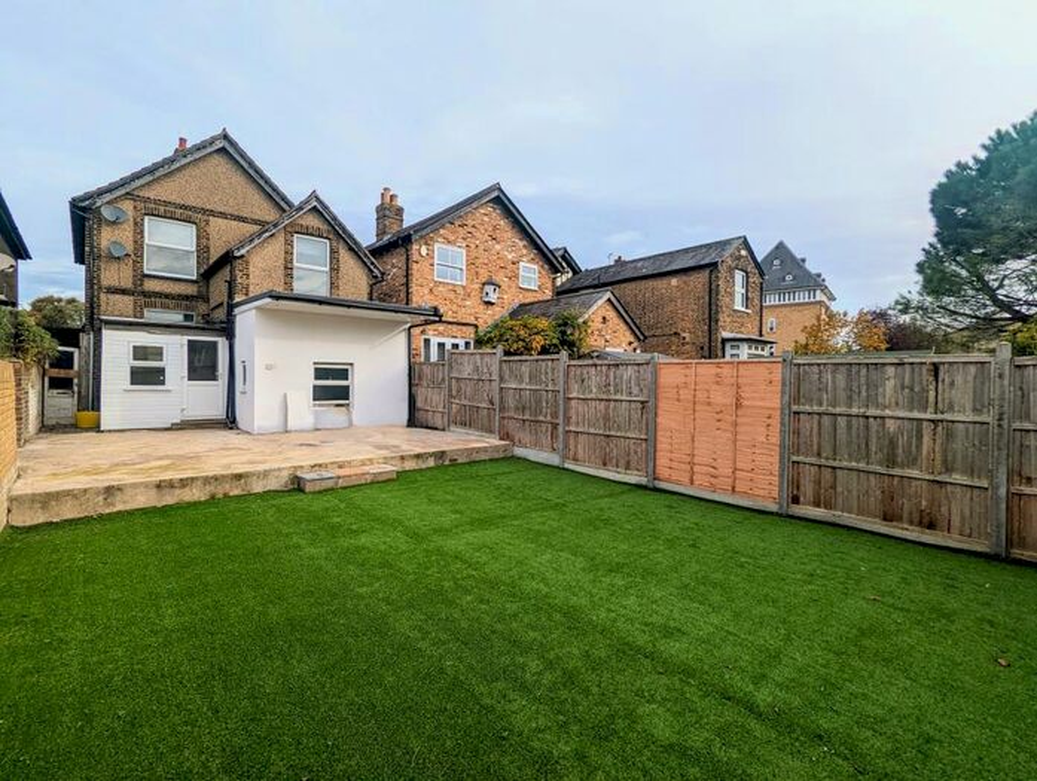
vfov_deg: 78.3
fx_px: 480
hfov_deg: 94.4
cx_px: 518
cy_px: 390
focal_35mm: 16
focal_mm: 2.35
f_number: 2.2
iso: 51
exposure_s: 1/845
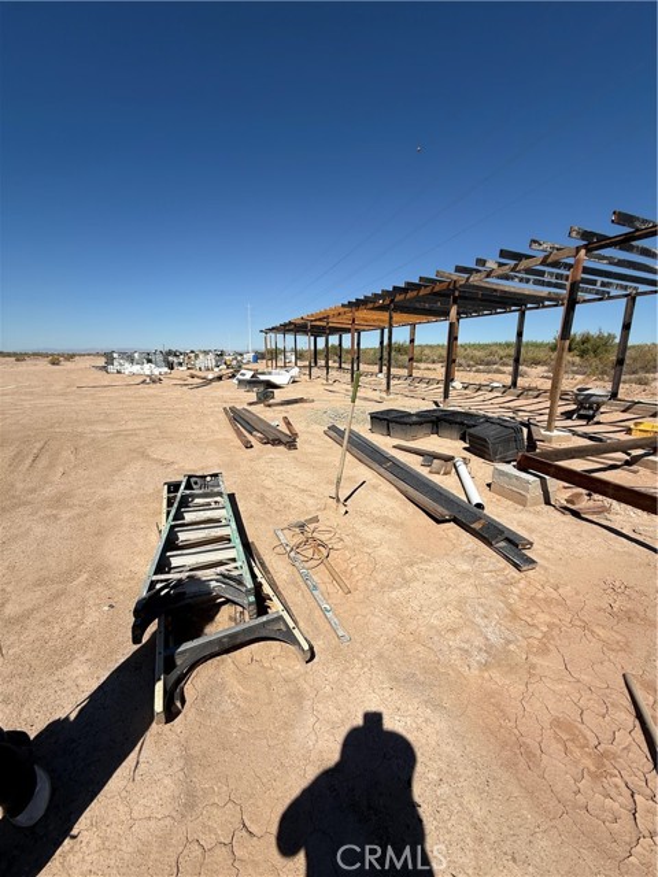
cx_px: 329
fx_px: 355
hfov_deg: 85.7
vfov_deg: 102.1
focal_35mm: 14
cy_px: 438
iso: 20
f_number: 2.2
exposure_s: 1/1745
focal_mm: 2.22
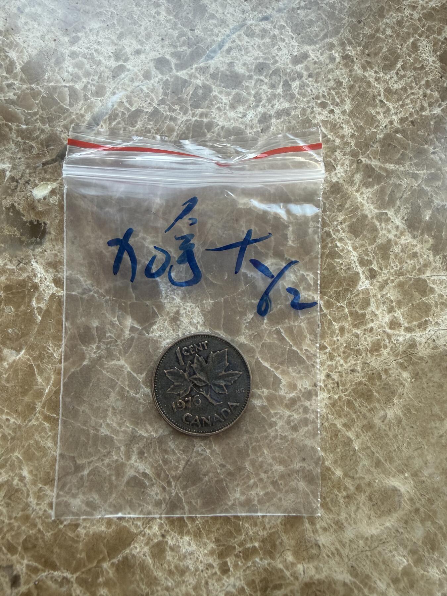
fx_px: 413
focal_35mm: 24
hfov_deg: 56.8
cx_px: 224
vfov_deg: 71.6
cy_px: 298
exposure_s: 1/99
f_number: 2.2
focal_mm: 2.22
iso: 160
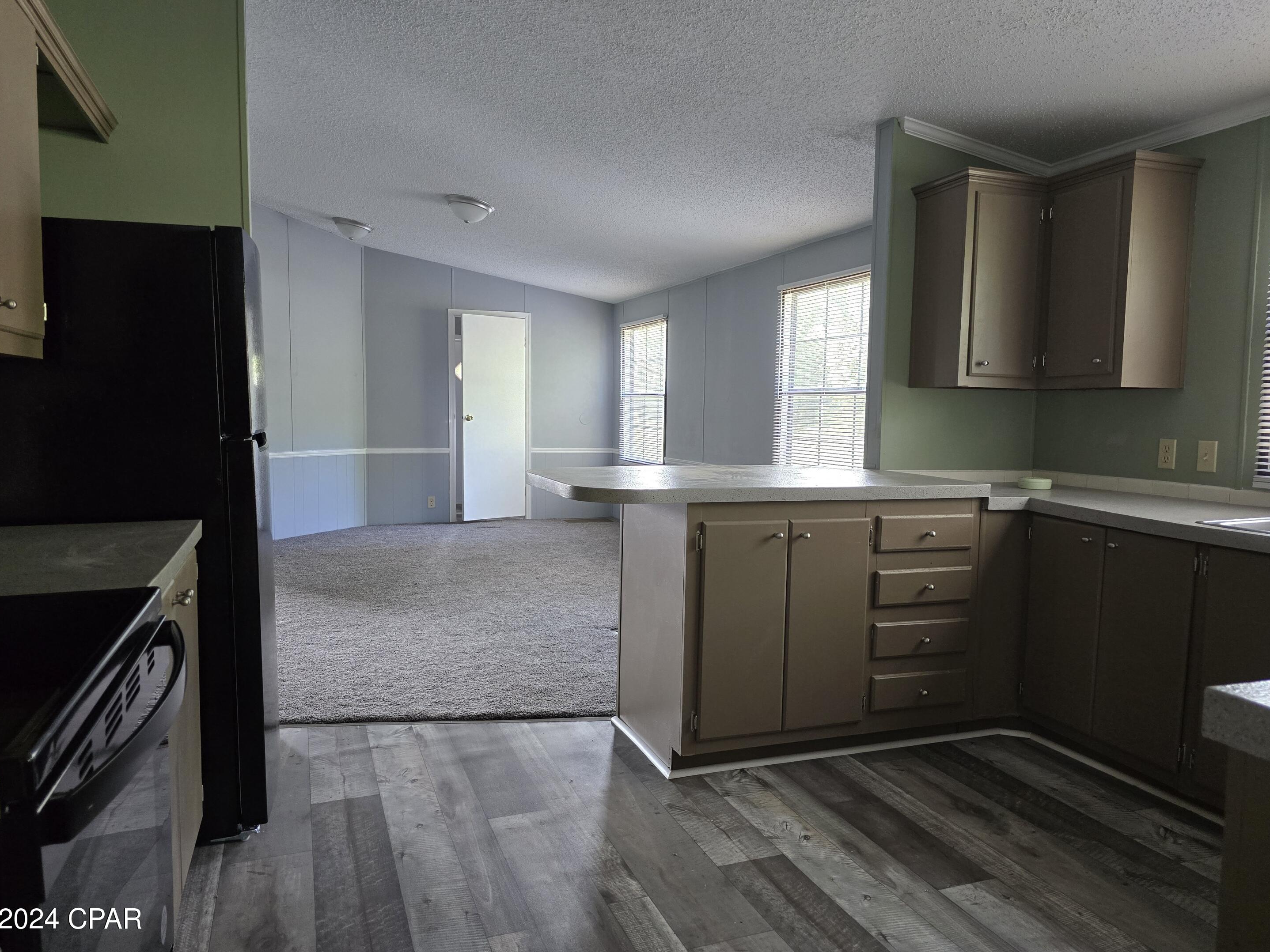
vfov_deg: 56.8
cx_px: 637
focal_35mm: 24
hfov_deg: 71.6
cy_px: 468
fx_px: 880
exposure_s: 1/120
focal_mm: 6.3
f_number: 1.7
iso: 500
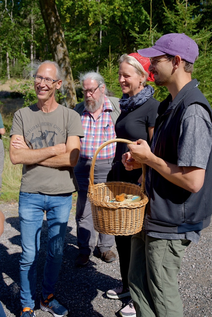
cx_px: 106
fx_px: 370
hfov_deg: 31.9
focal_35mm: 42
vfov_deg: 46.4
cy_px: 158
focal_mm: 42
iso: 320
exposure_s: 1/640
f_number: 8
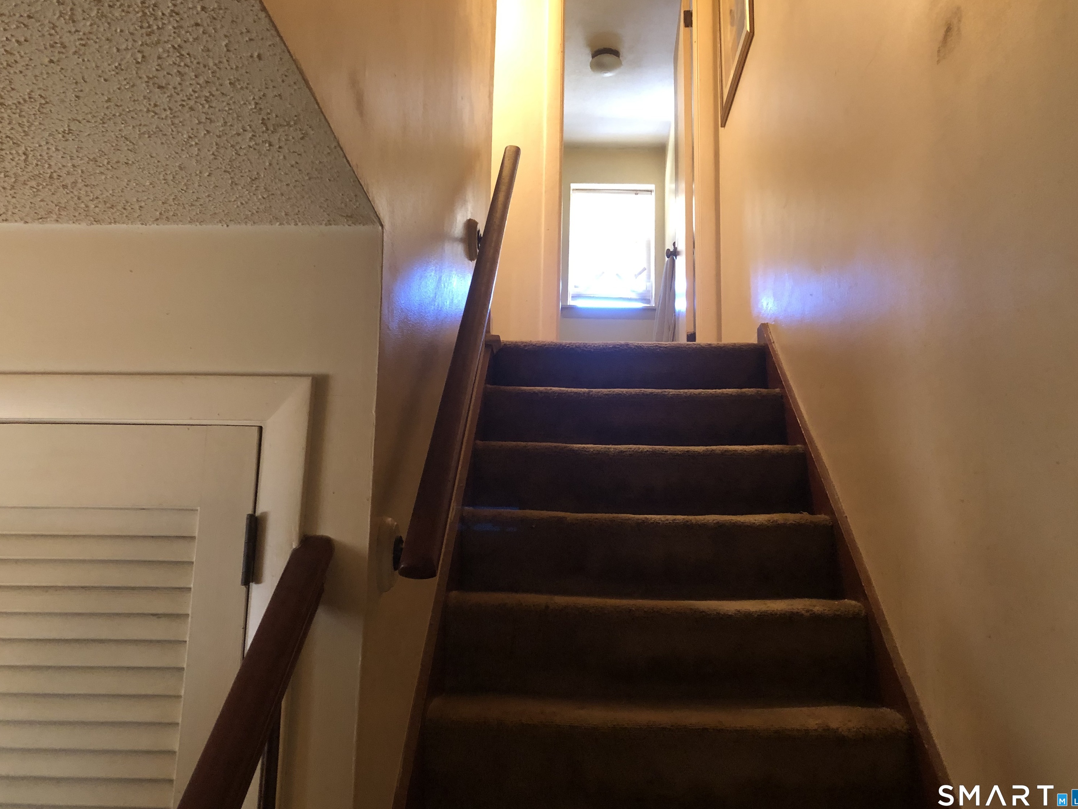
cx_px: 546
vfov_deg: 48.2
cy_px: 396
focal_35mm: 29
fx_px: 903
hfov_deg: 61.7
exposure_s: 1/12
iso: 100
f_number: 1.8
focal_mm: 4
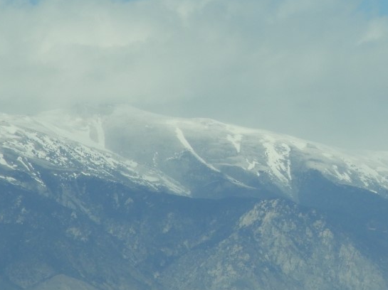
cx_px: 367
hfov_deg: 4.2
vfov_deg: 3.1
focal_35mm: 476
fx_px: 5332
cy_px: 40
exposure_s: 1/1000
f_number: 5.3
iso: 100
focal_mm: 32.2
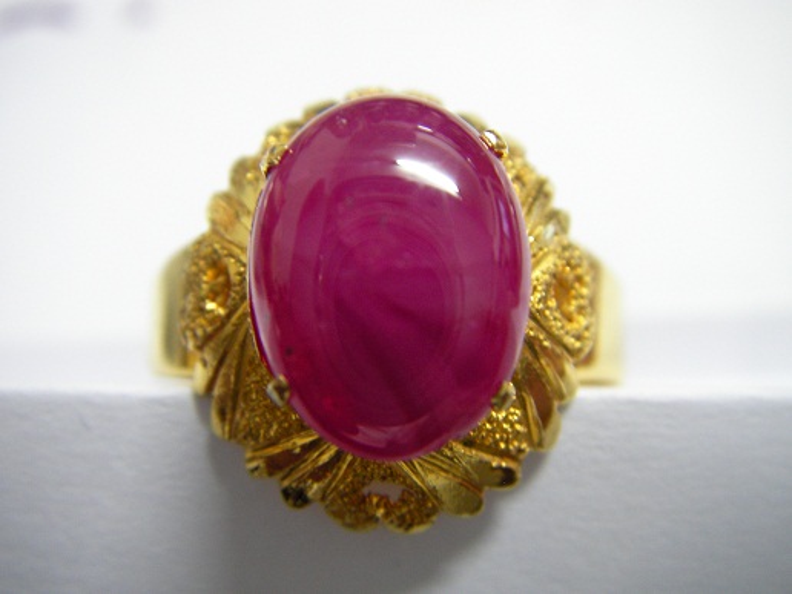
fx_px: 869
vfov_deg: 37.7
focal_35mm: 38
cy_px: 297
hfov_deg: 49.0
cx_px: 396
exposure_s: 1/2
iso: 137
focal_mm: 6.3
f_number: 3.3
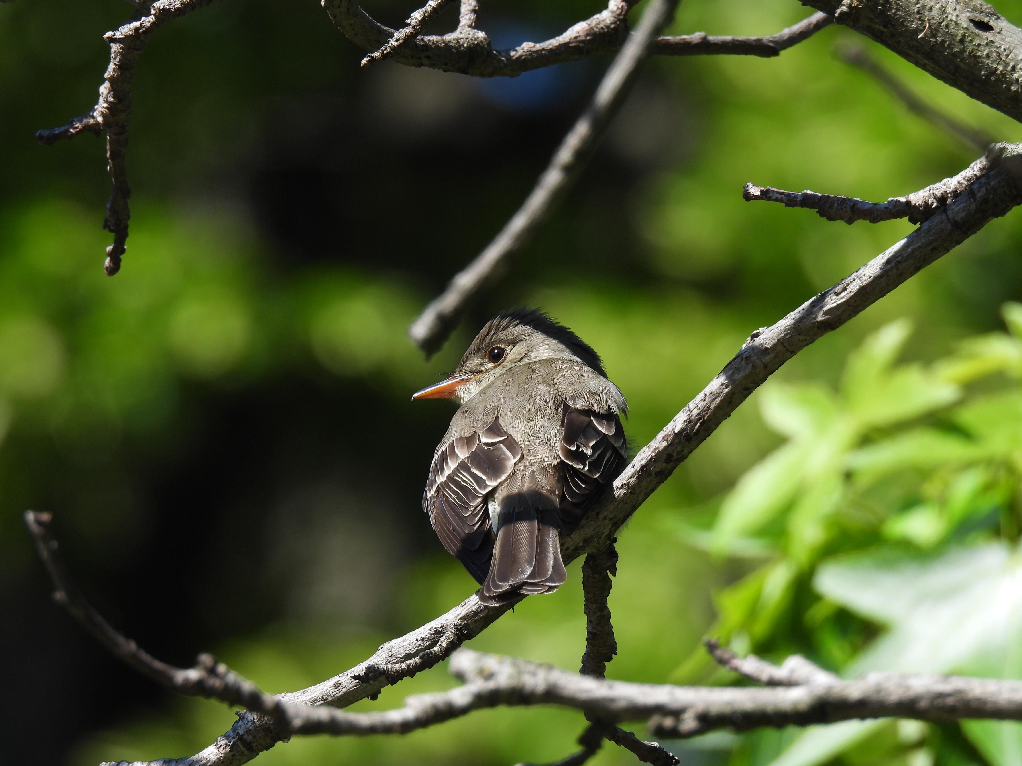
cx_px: 511
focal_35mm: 800
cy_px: 383
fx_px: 23619
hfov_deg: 2.5
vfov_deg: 1.9
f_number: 5.6
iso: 100
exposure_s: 1/320
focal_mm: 143
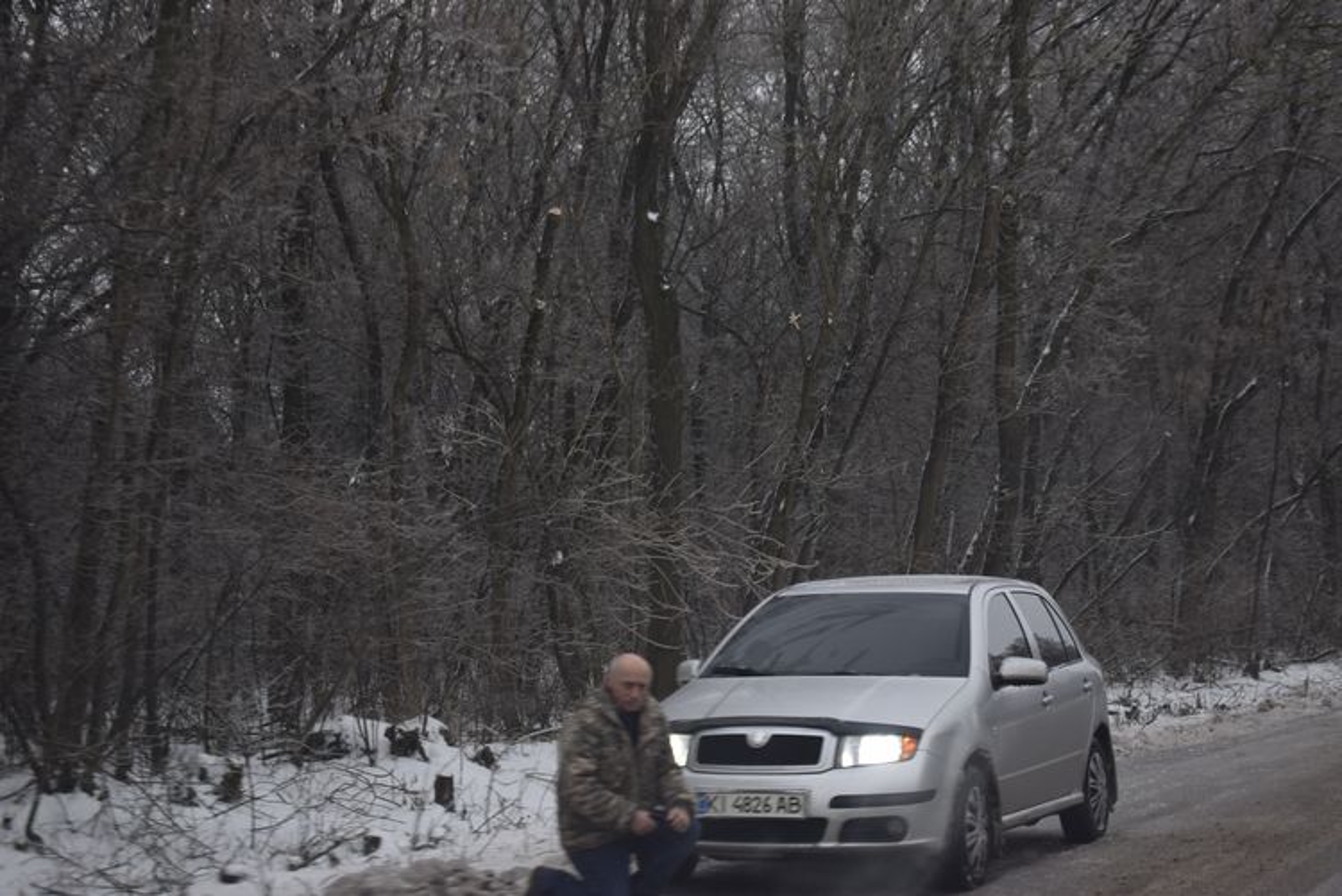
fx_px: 2685
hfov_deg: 28.1
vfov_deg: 19.0
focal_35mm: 72
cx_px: 671
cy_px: 448
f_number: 5.6
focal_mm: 48
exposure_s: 1/125
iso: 400
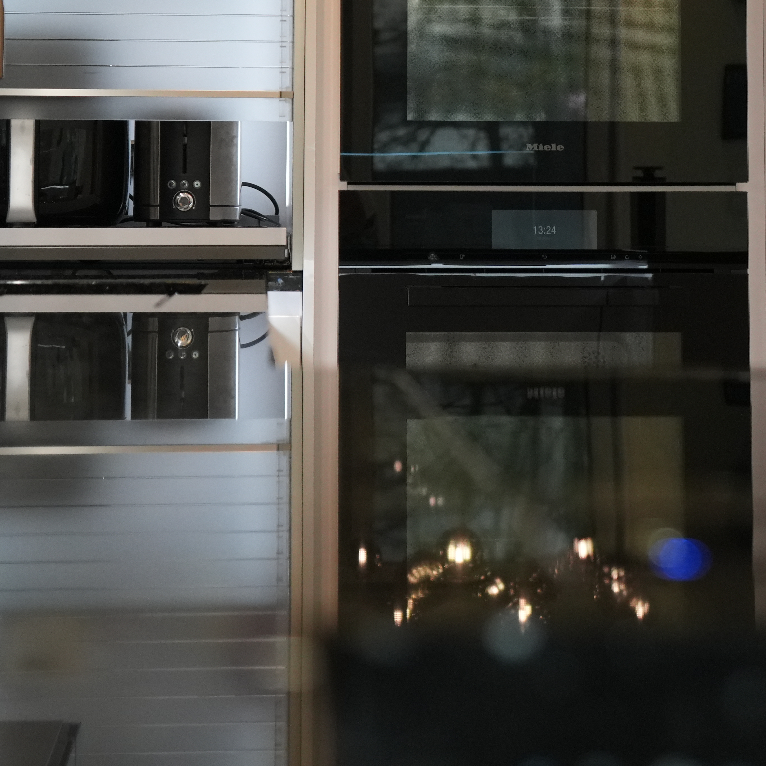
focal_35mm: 104
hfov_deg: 16.7
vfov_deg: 16.4
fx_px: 2604
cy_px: -8
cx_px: 418
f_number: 2.8
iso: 1600
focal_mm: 35
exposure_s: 1/99.8
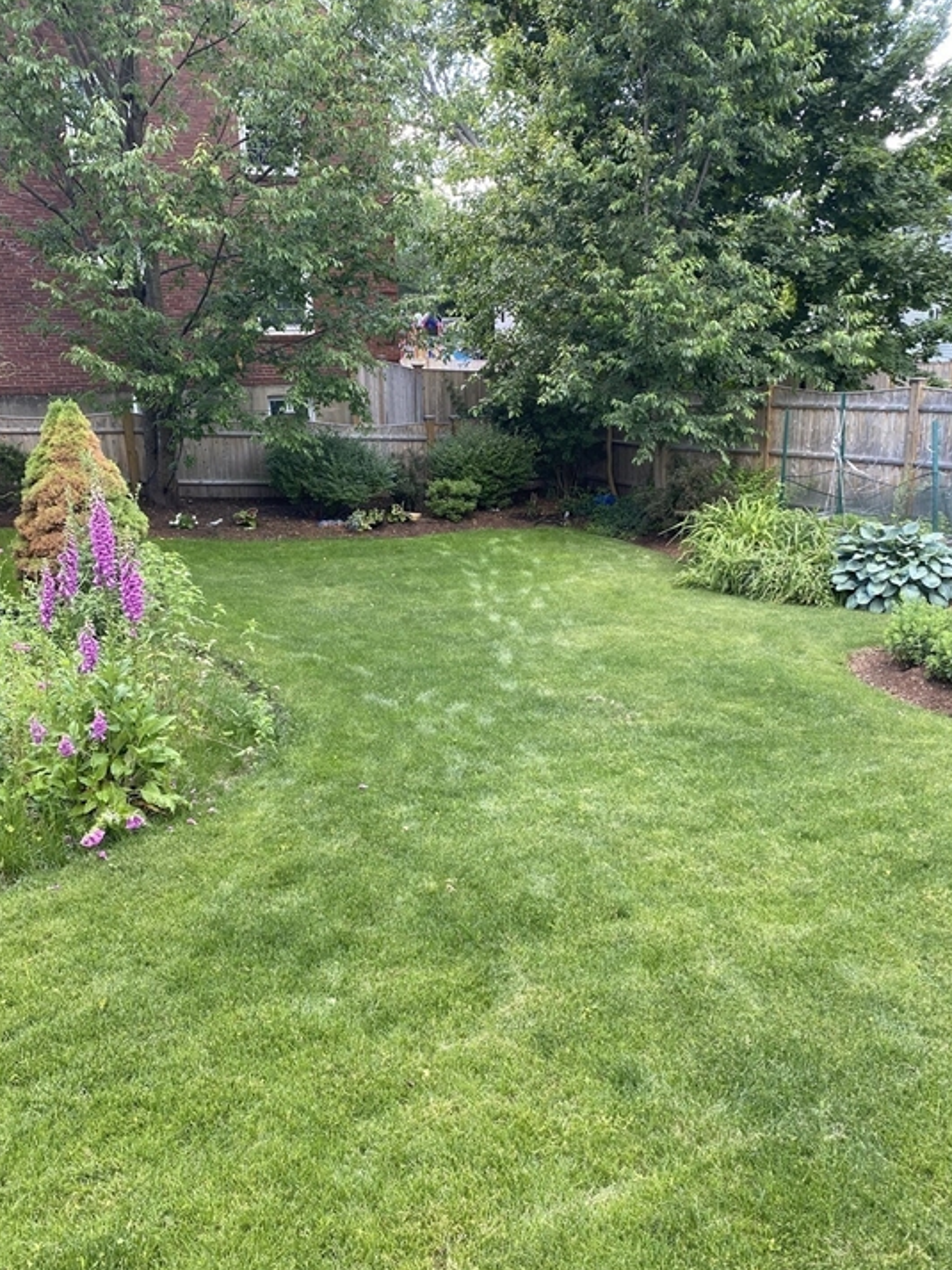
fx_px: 1026
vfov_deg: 63.4
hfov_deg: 49.7
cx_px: 493
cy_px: 668
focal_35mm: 28
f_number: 1.8
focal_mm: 4.25
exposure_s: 1/121
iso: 40
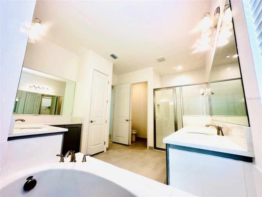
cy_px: 98
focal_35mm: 14
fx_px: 106
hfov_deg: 102.1
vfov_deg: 85.7
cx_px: 131
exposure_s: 1/120
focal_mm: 2.22
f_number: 2.2
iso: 100
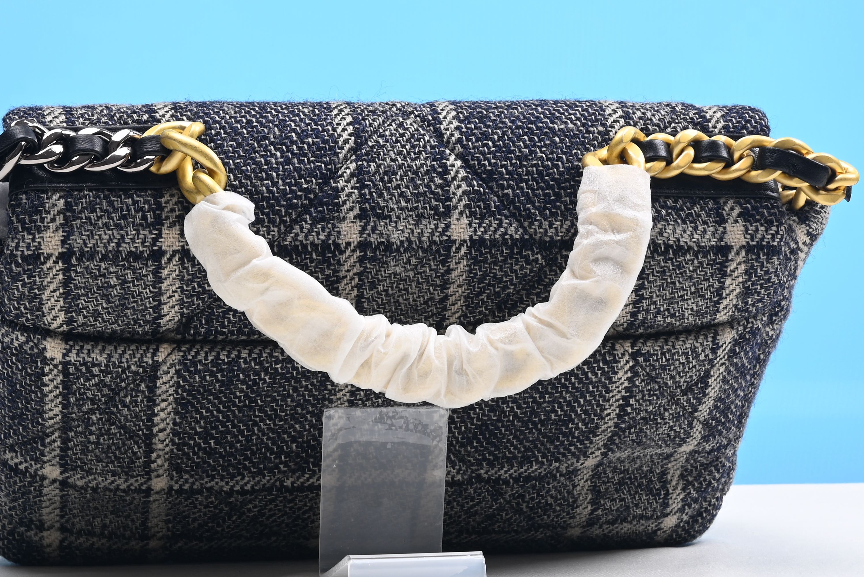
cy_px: 153
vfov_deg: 15.5
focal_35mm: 88
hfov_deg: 23.1
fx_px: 2113
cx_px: 433
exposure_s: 1/2
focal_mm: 44
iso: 100
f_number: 16
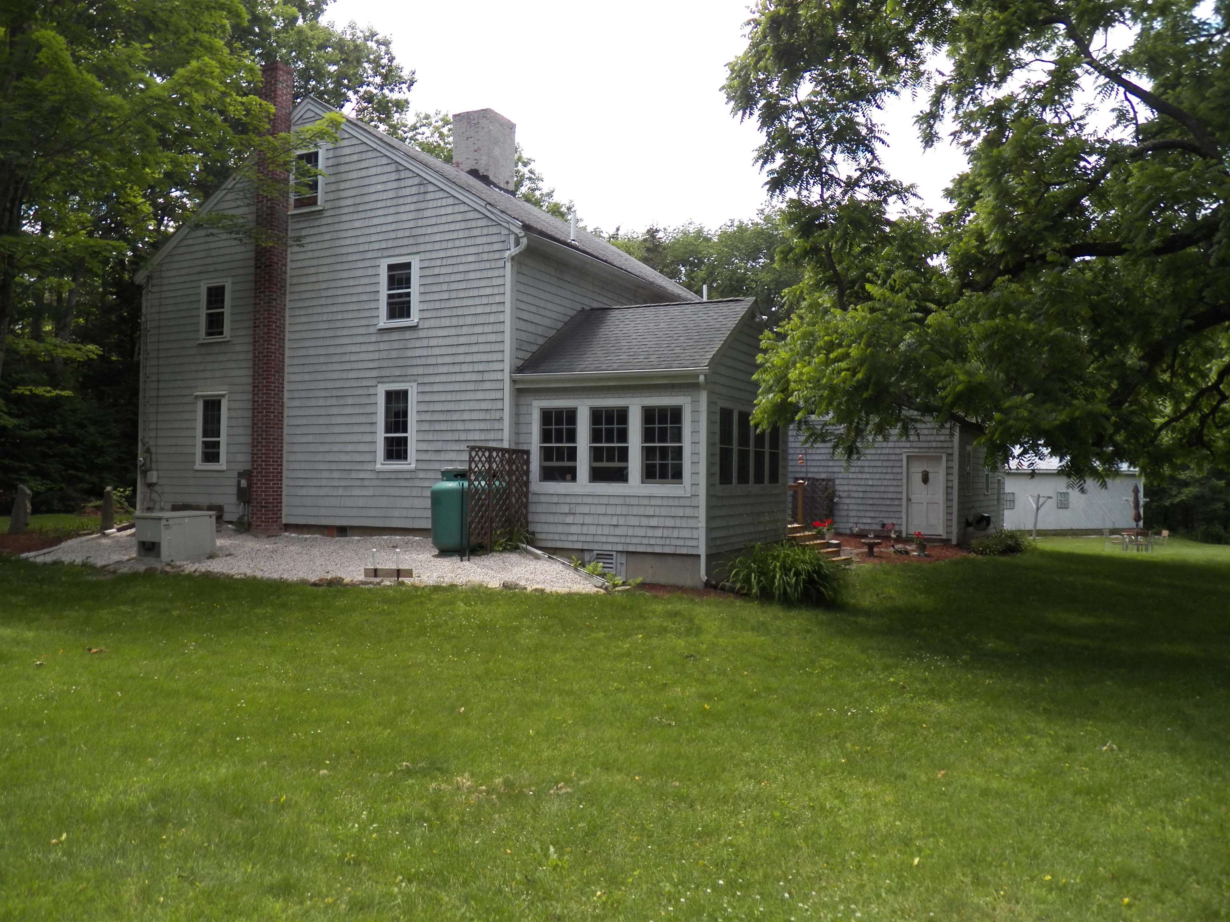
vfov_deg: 49.7
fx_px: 995
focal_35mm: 28
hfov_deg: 63.4
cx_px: 615
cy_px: 461
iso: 125
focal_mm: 4.9
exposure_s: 1/500
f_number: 2.8
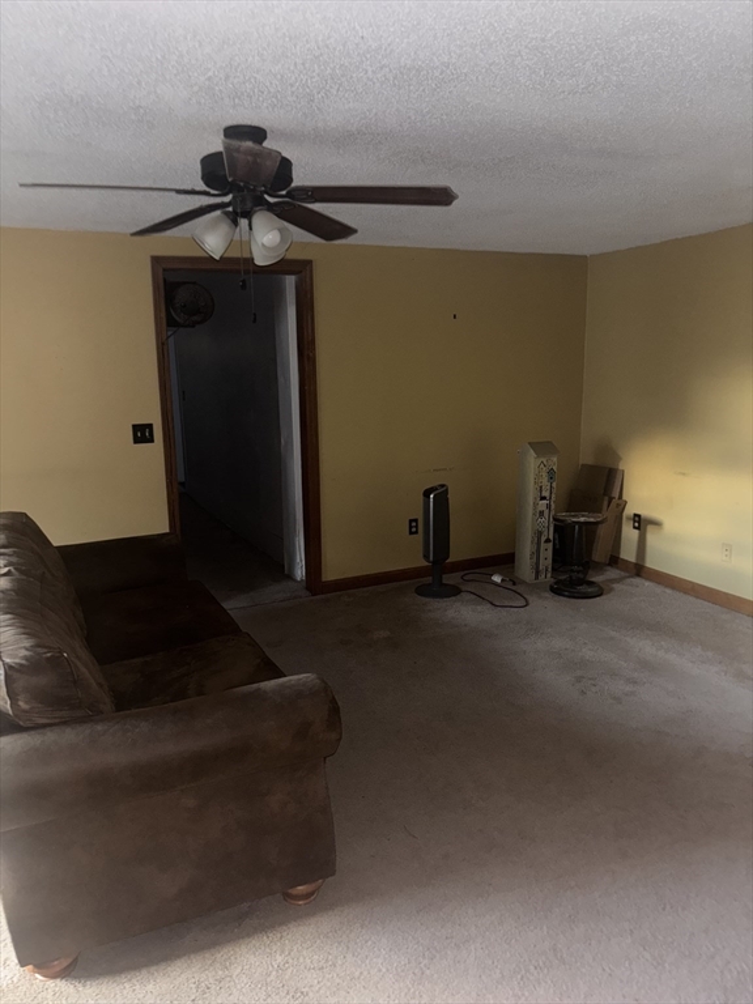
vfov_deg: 67.3
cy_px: 502
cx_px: 376
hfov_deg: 53.1
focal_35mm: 26
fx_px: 754
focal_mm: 5.96
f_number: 1.6
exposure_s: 1/9
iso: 200
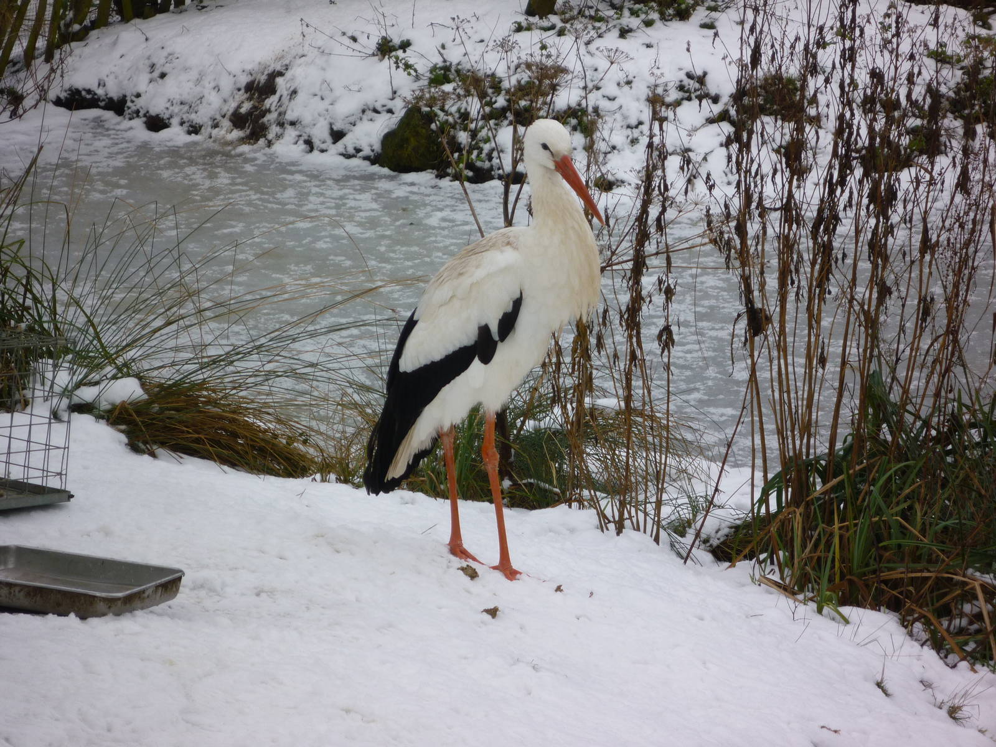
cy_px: 374
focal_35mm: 145
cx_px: 498
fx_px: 4172
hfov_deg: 13.6
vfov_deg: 10.2
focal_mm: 26
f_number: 5.9
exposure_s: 1/125
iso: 80
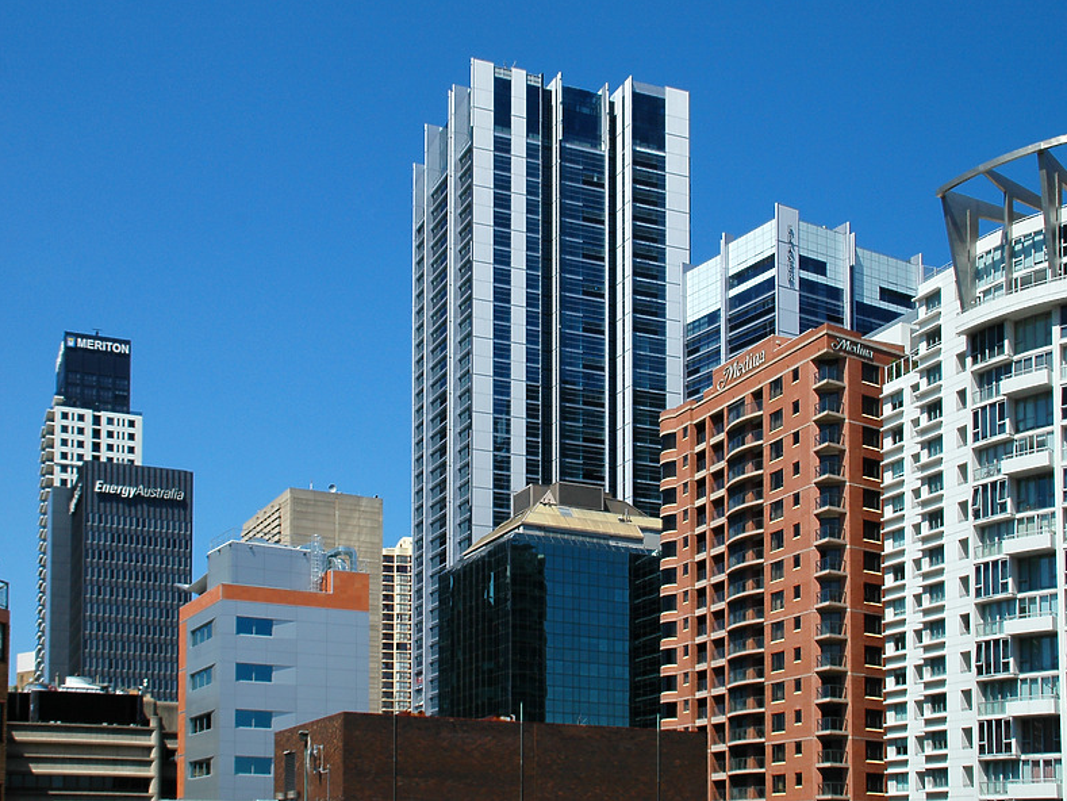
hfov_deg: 41.2
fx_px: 1418
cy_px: 398
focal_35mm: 46
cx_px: 529
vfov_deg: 31.5
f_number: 8
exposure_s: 1/250
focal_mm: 28
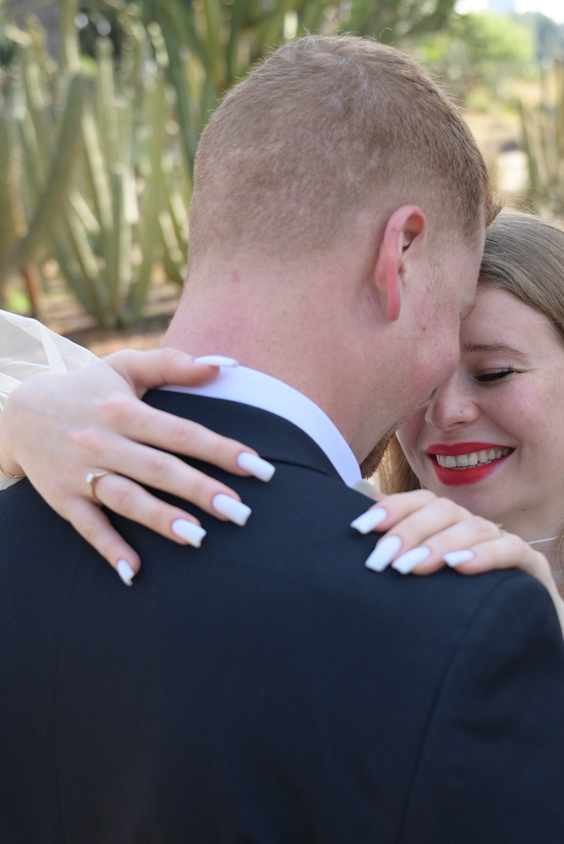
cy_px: 479
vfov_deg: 31.4
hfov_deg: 21.2
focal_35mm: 64
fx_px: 1503
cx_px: 377
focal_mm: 26
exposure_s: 1/500
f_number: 2.8
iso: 100
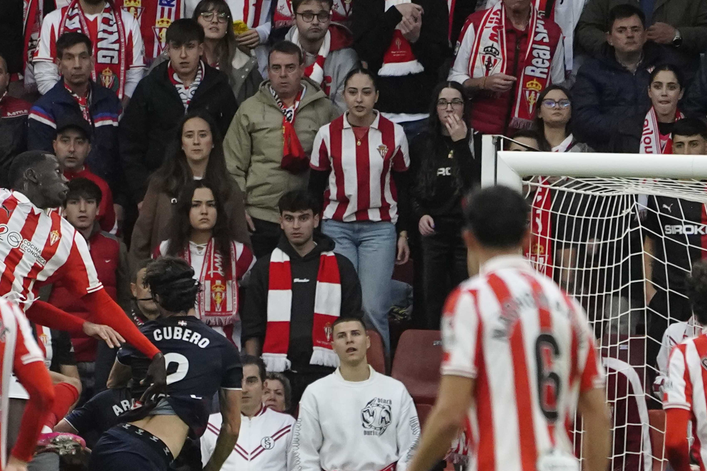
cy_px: 344
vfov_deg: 1.9
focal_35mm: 706
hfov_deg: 2.9
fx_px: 13864
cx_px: 135
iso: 5000
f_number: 5.6
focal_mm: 400
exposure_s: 1/1600
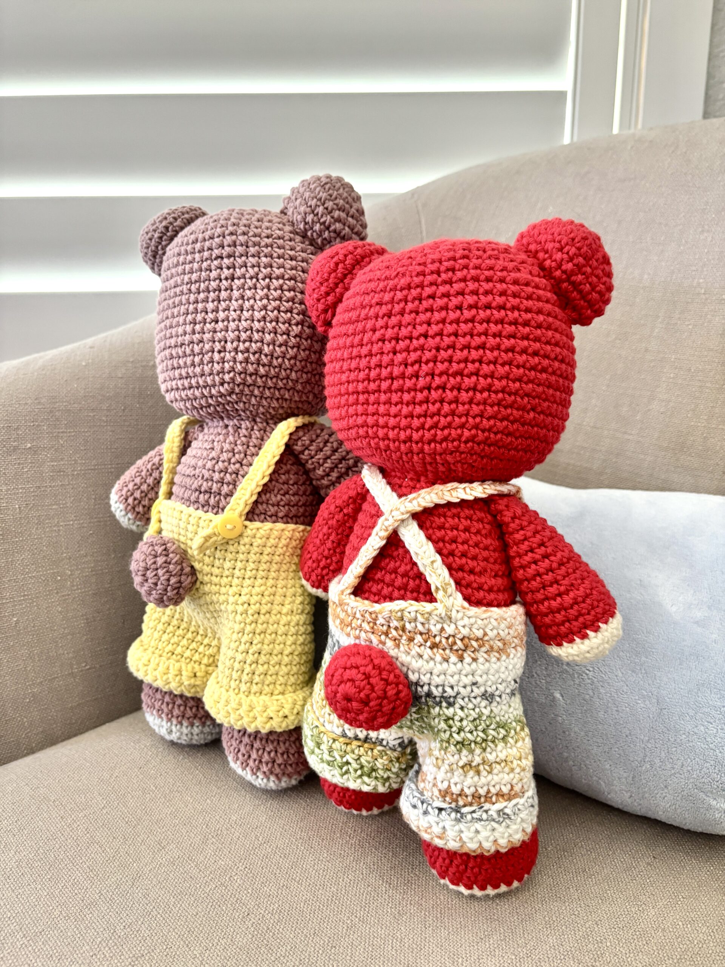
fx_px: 726
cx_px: 362
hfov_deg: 53.1
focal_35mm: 26
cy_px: 484
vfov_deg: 67.3
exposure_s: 1/60
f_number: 1.6
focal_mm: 5.96
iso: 320
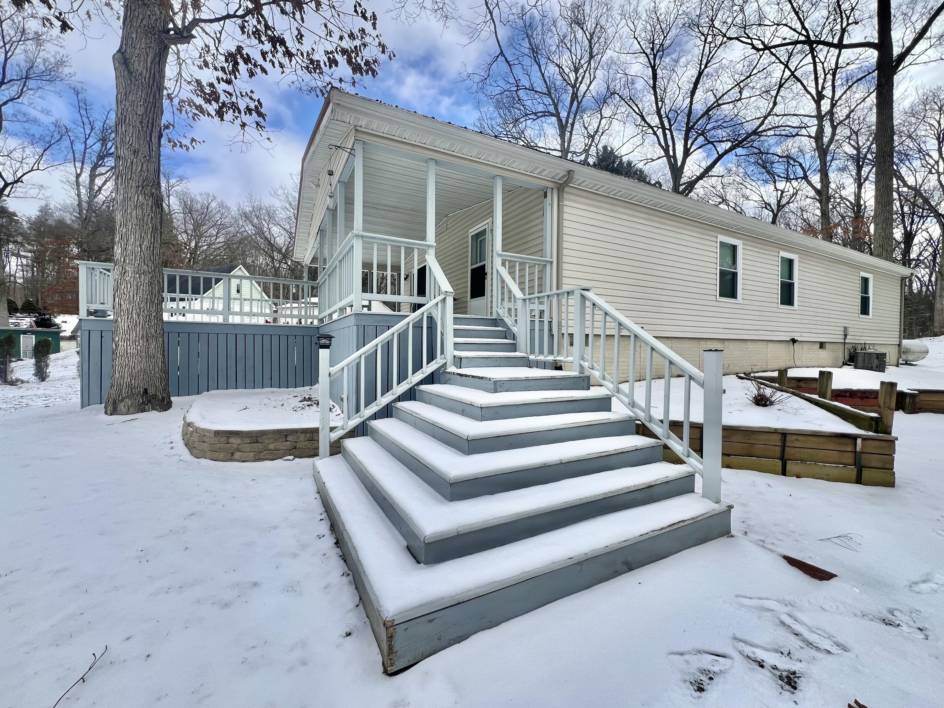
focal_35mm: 13
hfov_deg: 106.2
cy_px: 354
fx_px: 355
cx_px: 472
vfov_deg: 89.9
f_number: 1.8
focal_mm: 1.57
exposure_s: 1/1292
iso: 32
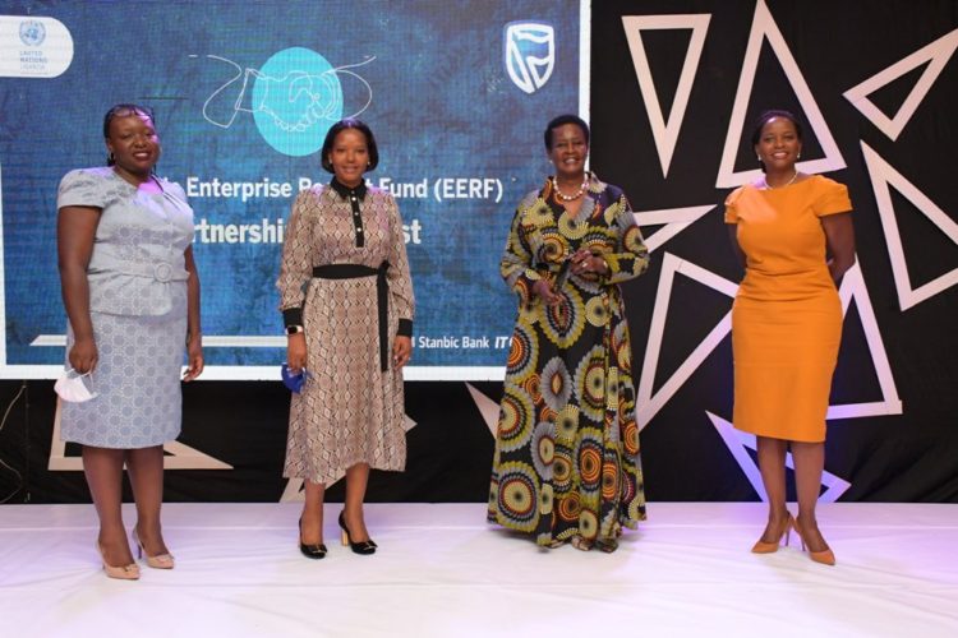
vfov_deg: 36.9
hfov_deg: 53.1
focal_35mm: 36
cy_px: 319
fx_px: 958
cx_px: 479
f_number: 10
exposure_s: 1/250
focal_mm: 24
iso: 4000
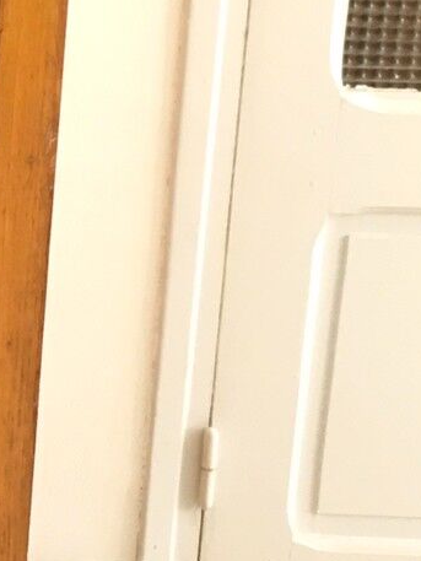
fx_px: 2058
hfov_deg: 11.1
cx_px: -272
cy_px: 123
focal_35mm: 127
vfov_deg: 15.4
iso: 100
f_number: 2.2
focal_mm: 4.15
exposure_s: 1/33
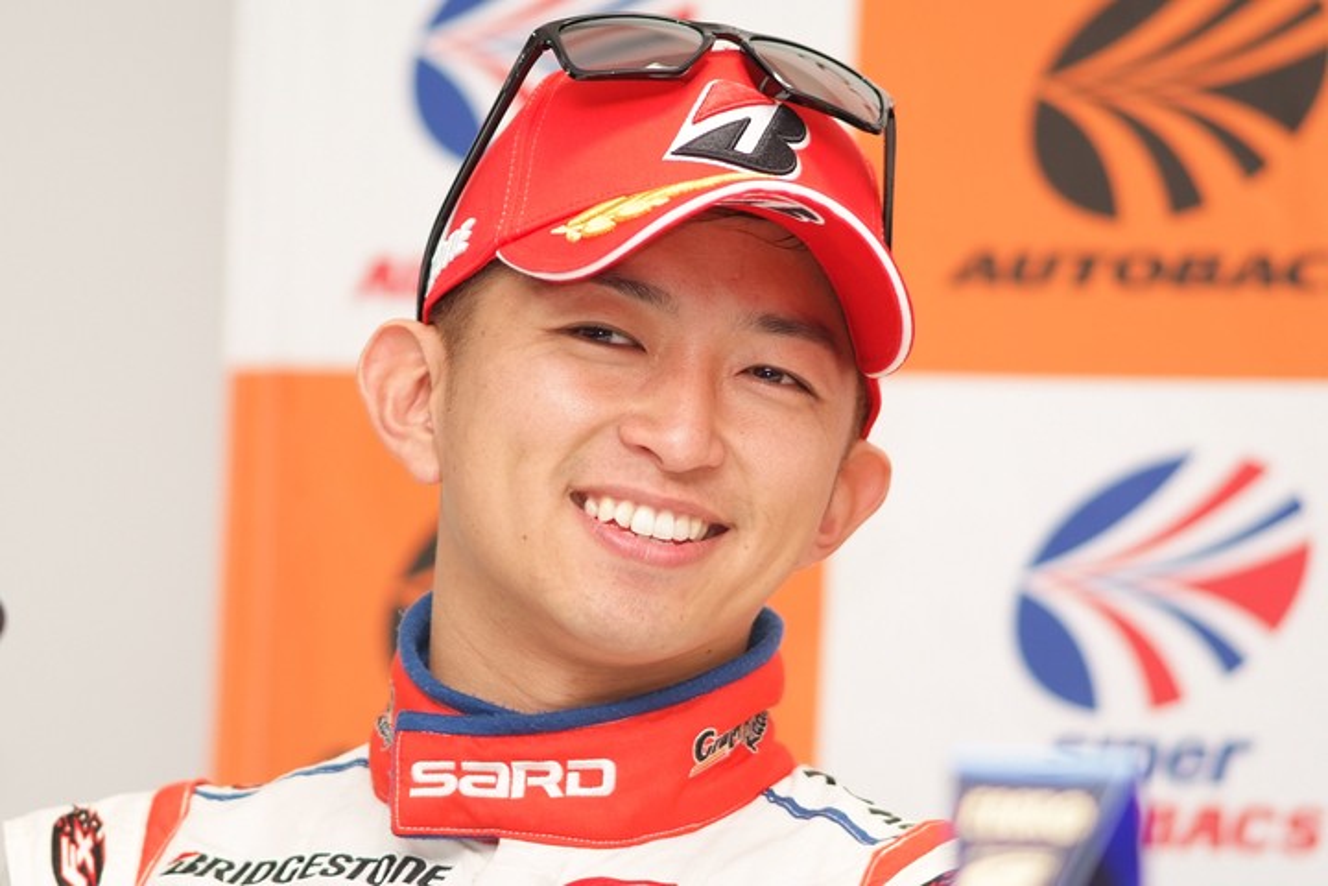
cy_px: 443
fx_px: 9959
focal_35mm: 270
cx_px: 664
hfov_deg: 7.6
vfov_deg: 5.1
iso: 400
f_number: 2.8
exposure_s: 1/125
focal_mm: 180
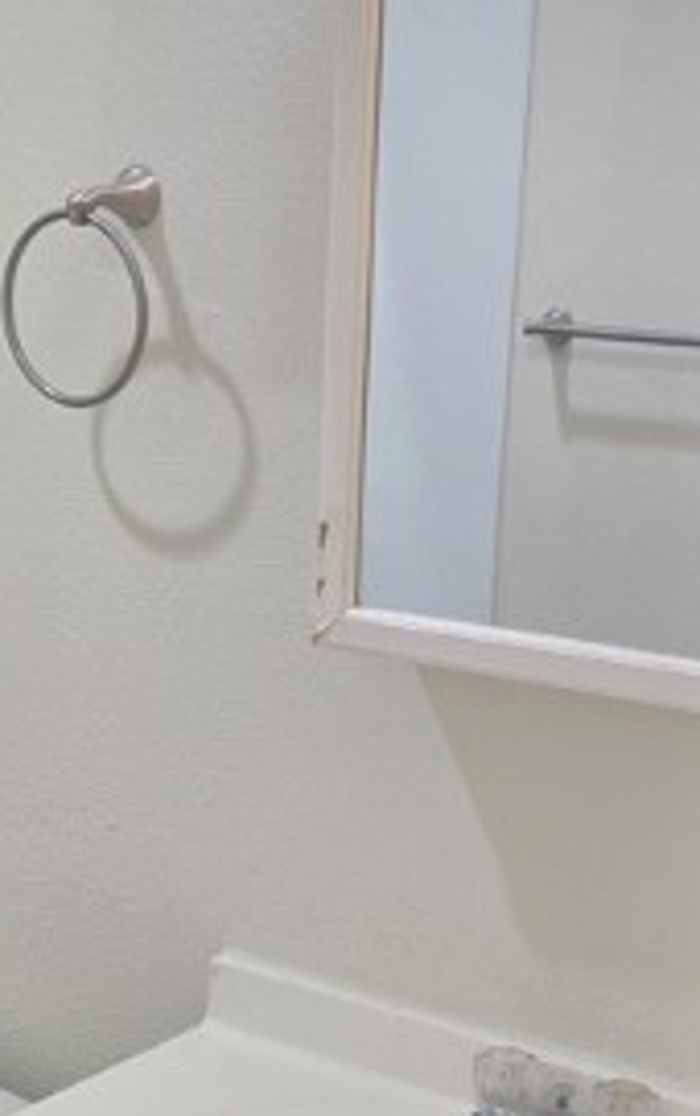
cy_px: 774
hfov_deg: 18.8
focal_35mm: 69
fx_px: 2101
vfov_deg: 29.5
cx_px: 218
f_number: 1.8
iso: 100
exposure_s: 1/120
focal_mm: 5.4
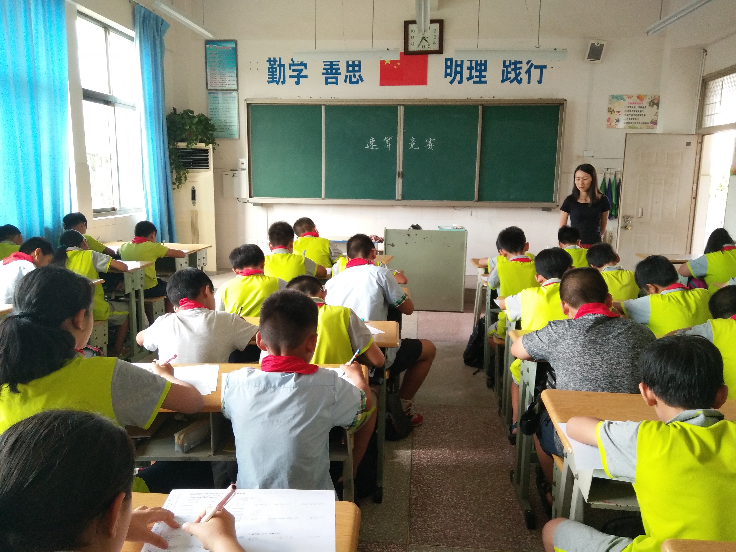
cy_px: 276
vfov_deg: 63.4
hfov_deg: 79.0
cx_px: 368
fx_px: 446
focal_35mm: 21
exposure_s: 1/33.3
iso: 135
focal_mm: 3.66
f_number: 2.2
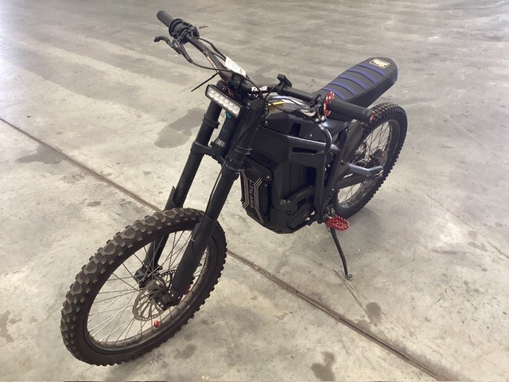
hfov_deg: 58.4
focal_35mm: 31
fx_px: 456
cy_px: 191
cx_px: 254
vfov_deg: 45.4
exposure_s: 1/50
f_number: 2.4
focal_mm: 3.3
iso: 160
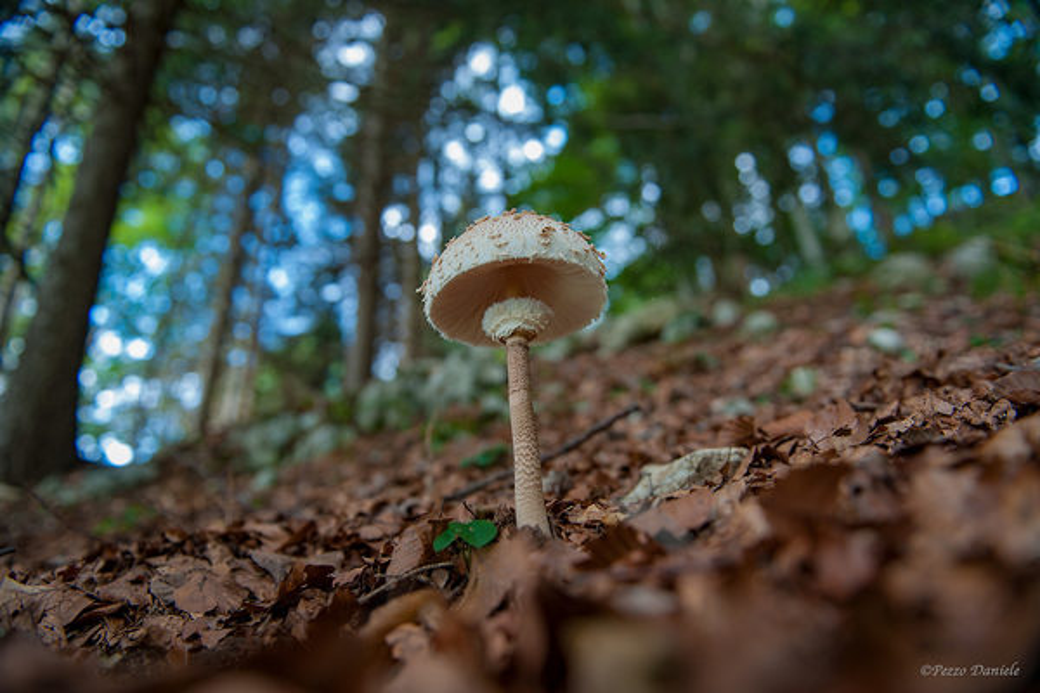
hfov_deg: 73.7
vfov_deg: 53.1
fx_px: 693
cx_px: 520
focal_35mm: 24
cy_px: 346
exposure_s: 1/60
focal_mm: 24
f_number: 2.8
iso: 200
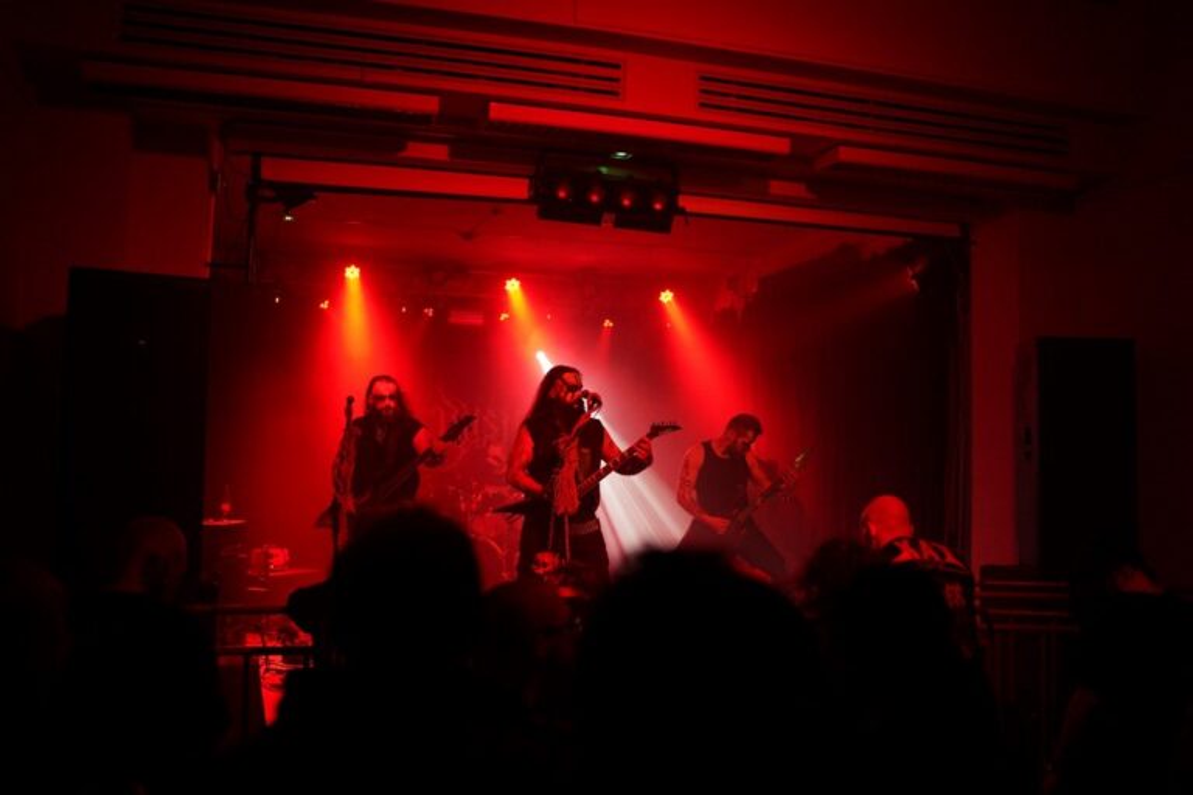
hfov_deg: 54.4
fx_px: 1160
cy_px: 398
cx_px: 596
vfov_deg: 37.9
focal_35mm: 35
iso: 4000
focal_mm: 35
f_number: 1.4
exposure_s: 1/1000
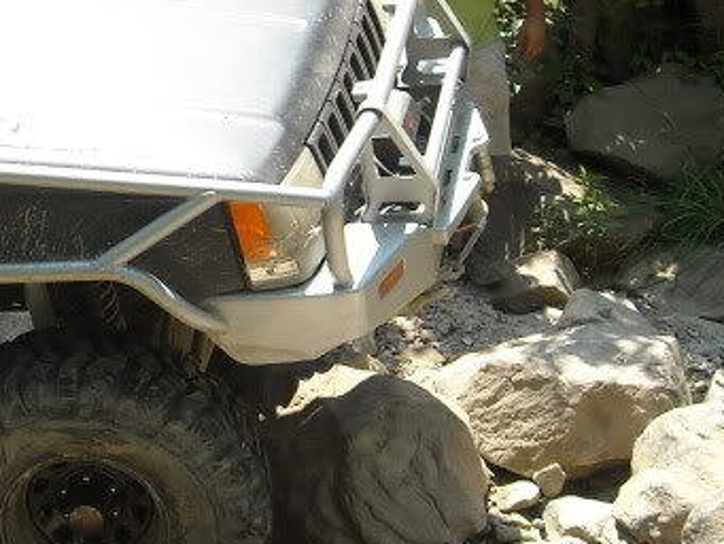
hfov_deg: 18.3
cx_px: 34
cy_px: 215
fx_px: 2197
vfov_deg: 14.1
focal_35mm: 105
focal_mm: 5.7
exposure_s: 1/402
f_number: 2.8
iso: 64
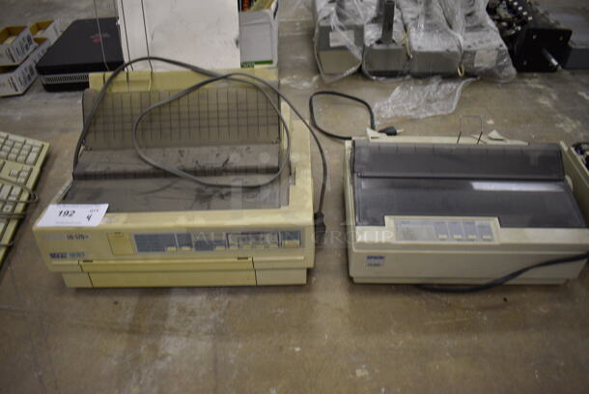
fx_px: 442
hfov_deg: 67.3
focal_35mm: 27
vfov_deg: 48.0
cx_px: 294
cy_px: 197
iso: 900
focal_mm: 18
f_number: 3.5
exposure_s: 1/125
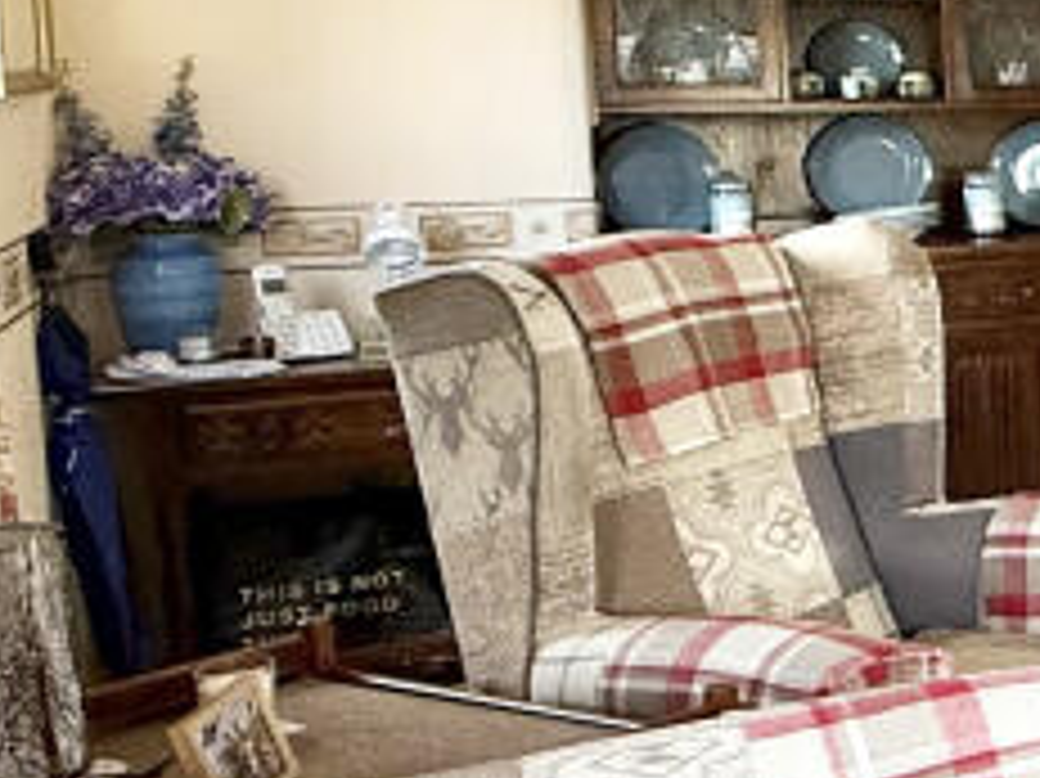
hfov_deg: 21.6
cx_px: 1819
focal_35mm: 62
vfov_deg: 23.5
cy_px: 270
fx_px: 1862
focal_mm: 2.22
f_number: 2.2
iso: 200
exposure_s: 1/99
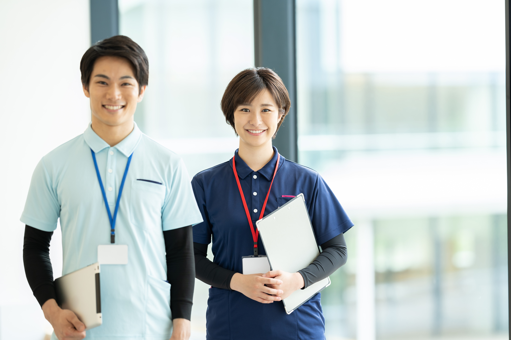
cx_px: 256
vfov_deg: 10.2
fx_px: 1916
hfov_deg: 15.2
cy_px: 170
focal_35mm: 135
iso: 250
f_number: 2.2
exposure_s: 1/125
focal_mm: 135
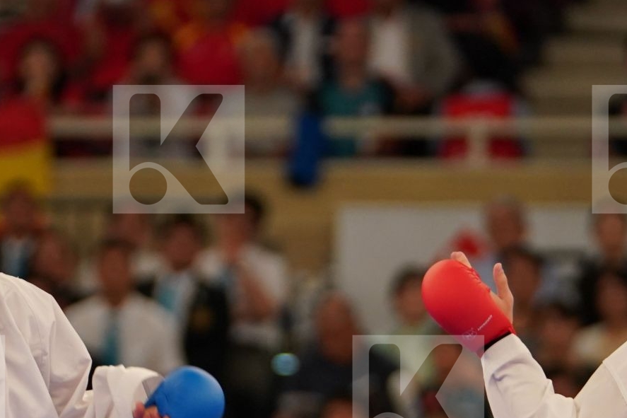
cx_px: 179
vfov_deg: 2.9
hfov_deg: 4.4
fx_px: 8201
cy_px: 400
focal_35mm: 471
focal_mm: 155
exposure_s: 1/1000
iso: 1600
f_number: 2.8
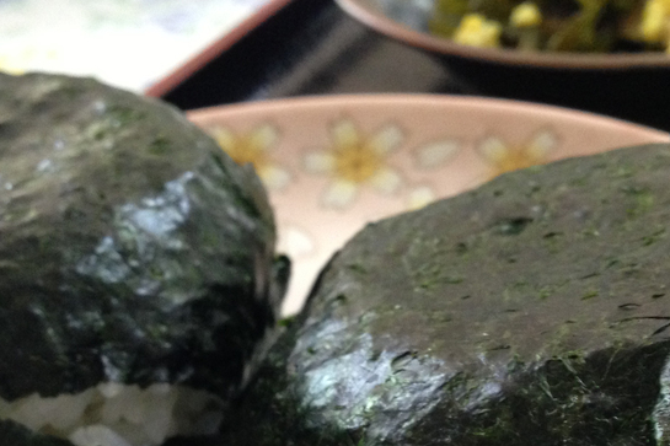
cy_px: 432
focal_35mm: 68
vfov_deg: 19.5
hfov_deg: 29.7
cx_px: 331
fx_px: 1265
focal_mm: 4.13
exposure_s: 1/20
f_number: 2.4
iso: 250
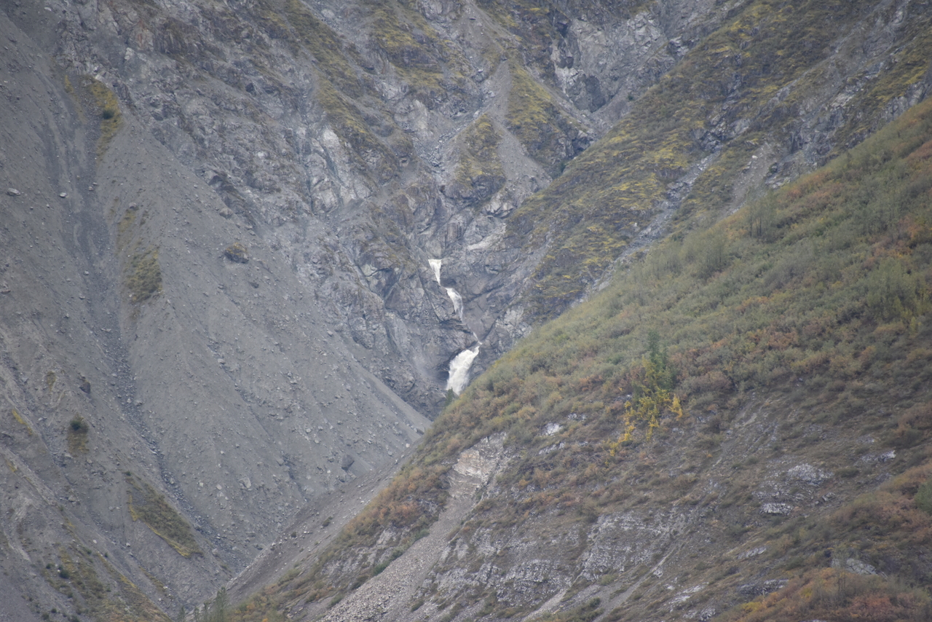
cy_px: 311
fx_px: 7768
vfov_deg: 4.6
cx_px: 466
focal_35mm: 300
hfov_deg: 6.9
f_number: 5.6
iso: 1250
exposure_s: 1/640
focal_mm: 300
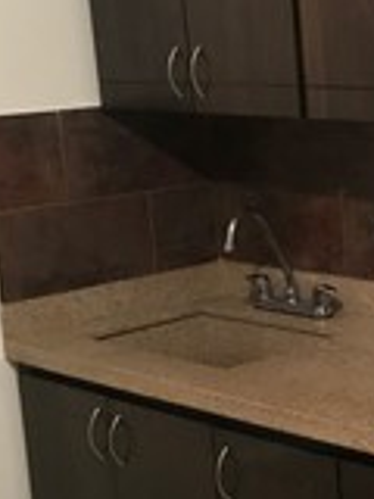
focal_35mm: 84
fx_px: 1210
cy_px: 268
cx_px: 530
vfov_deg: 23.3
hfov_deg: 16.3
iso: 80
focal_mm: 3.99
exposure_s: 1/15
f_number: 1.8
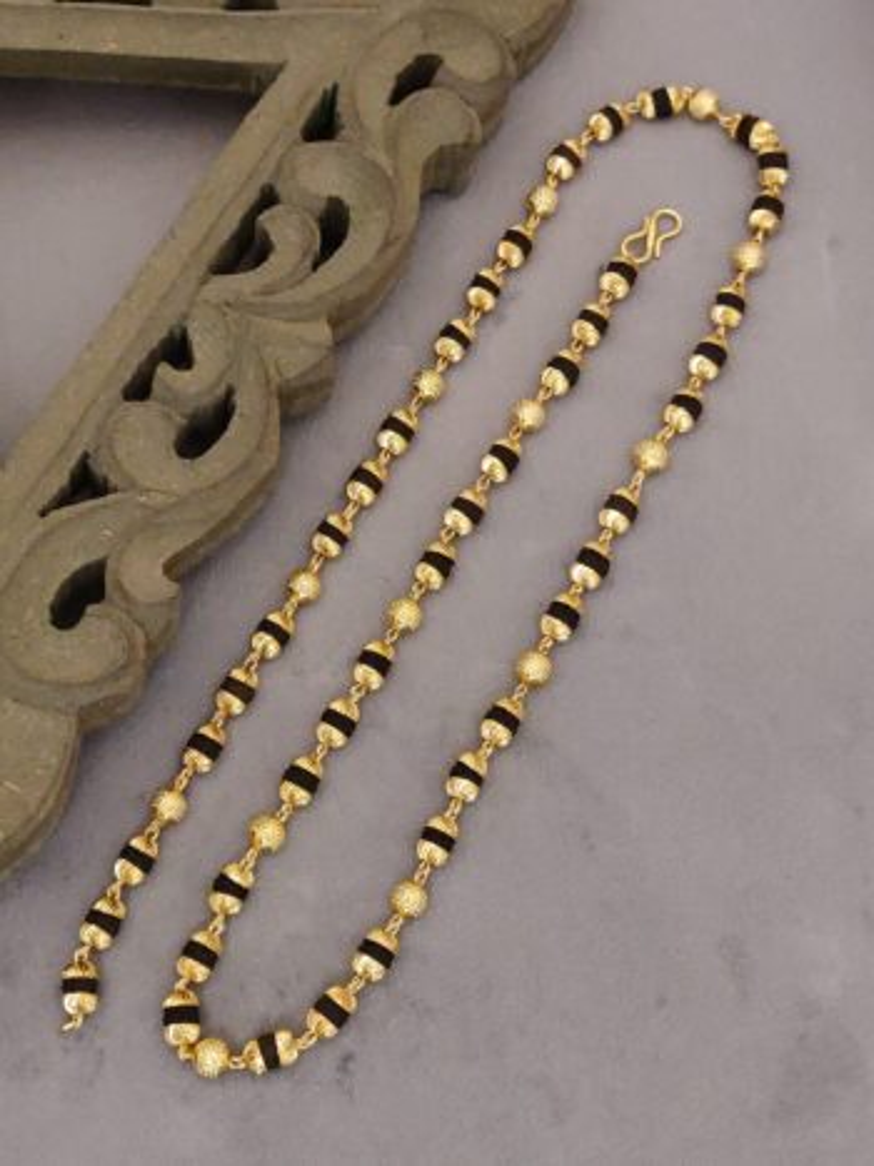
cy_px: 583
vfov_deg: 69.4
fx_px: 842
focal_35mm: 25
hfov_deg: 54.9
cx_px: 437
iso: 1600
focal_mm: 4.25
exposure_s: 1/20
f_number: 1.7
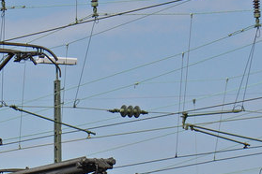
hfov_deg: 4.6
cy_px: 276
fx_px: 3282
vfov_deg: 3.0
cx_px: -36
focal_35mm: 451
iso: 400
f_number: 8
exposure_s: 1/1000
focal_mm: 70
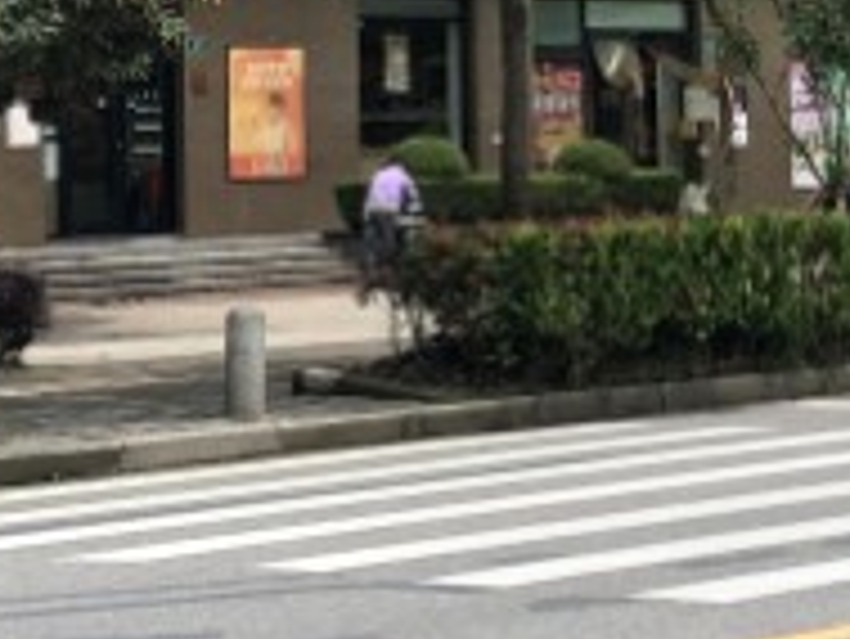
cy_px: -40
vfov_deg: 9.9
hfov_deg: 13.2
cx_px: 742
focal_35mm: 148
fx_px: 3636
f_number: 1.8
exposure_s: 1/1171
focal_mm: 4
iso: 20
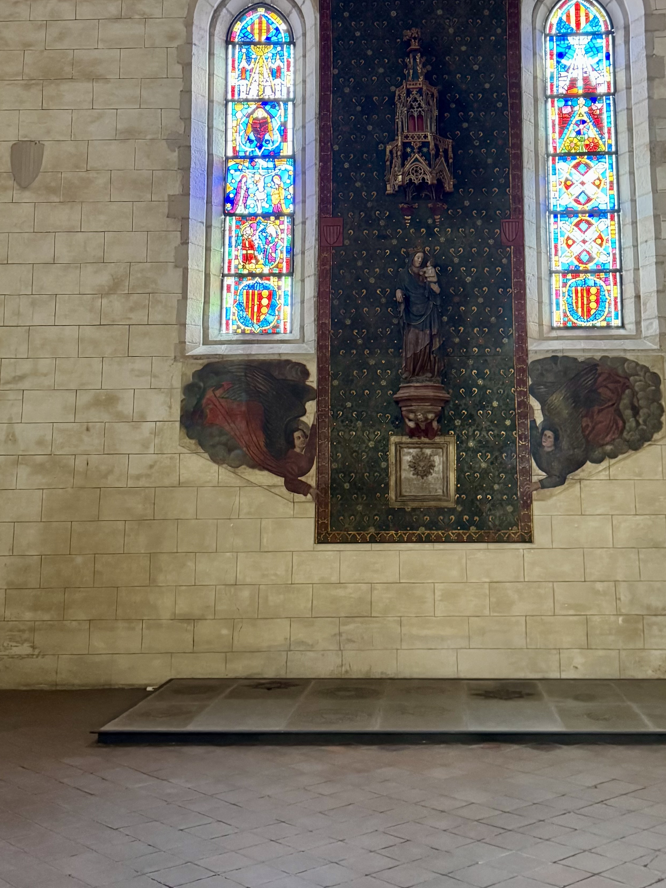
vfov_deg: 45.3
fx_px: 1052
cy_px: 323
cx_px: 404
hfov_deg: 35.0
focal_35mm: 41
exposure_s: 1/40
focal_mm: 6.76
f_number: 1.78
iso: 800
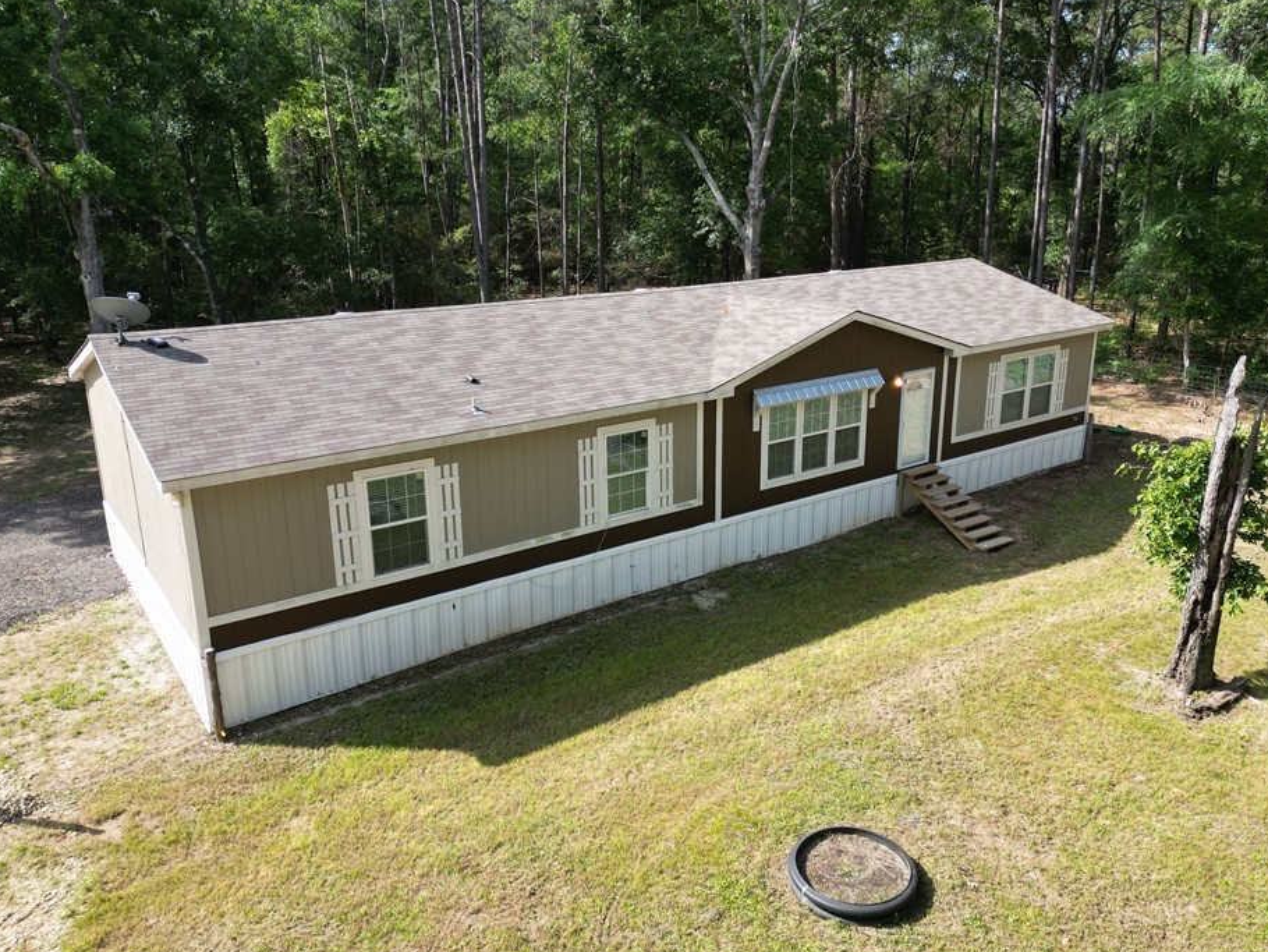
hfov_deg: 65.3
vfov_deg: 51.4
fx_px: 989
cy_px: 456
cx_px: 663
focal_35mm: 27
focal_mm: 6.72
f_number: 1.7
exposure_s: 1/1250
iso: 120
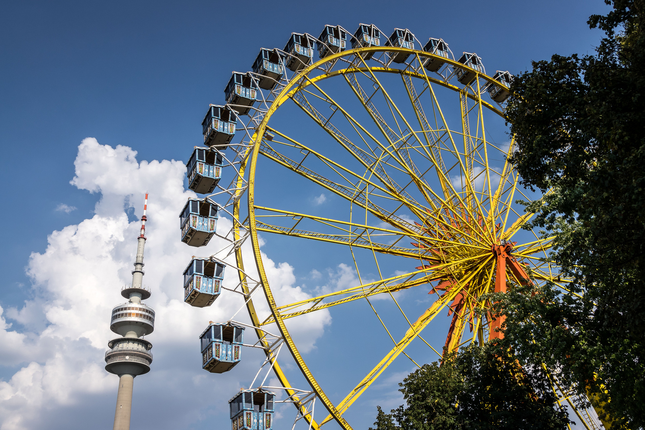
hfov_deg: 54.4
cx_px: 322
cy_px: 215
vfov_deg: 37.9
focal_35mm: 35
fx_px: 627
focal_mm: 12.83
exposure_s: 1/800
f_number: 5
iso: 100
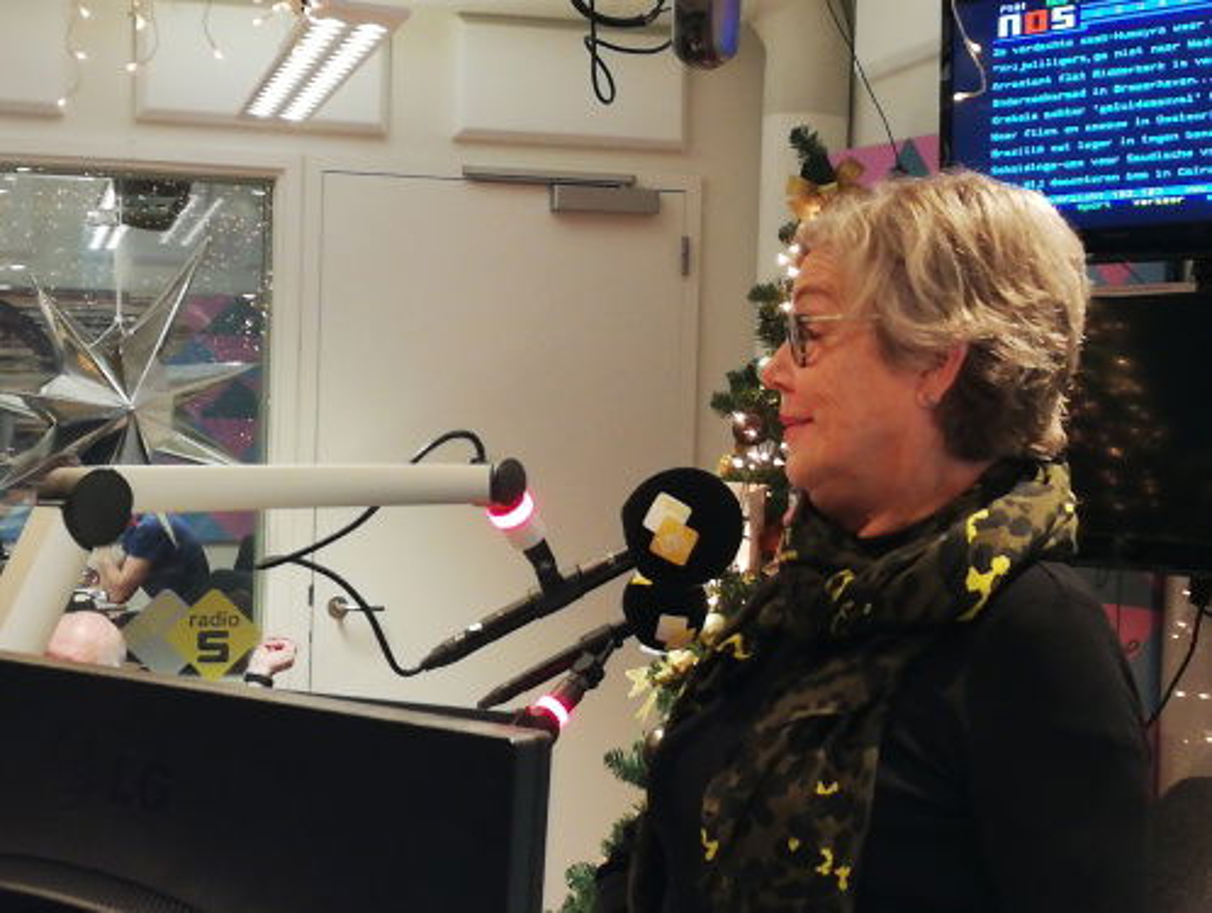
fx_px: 2419
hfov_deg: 28.1
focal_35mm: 69
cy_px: 456
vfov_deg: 21.4
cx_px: 606
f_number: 2.2
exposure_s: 1/20
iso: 640
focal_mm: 3.81
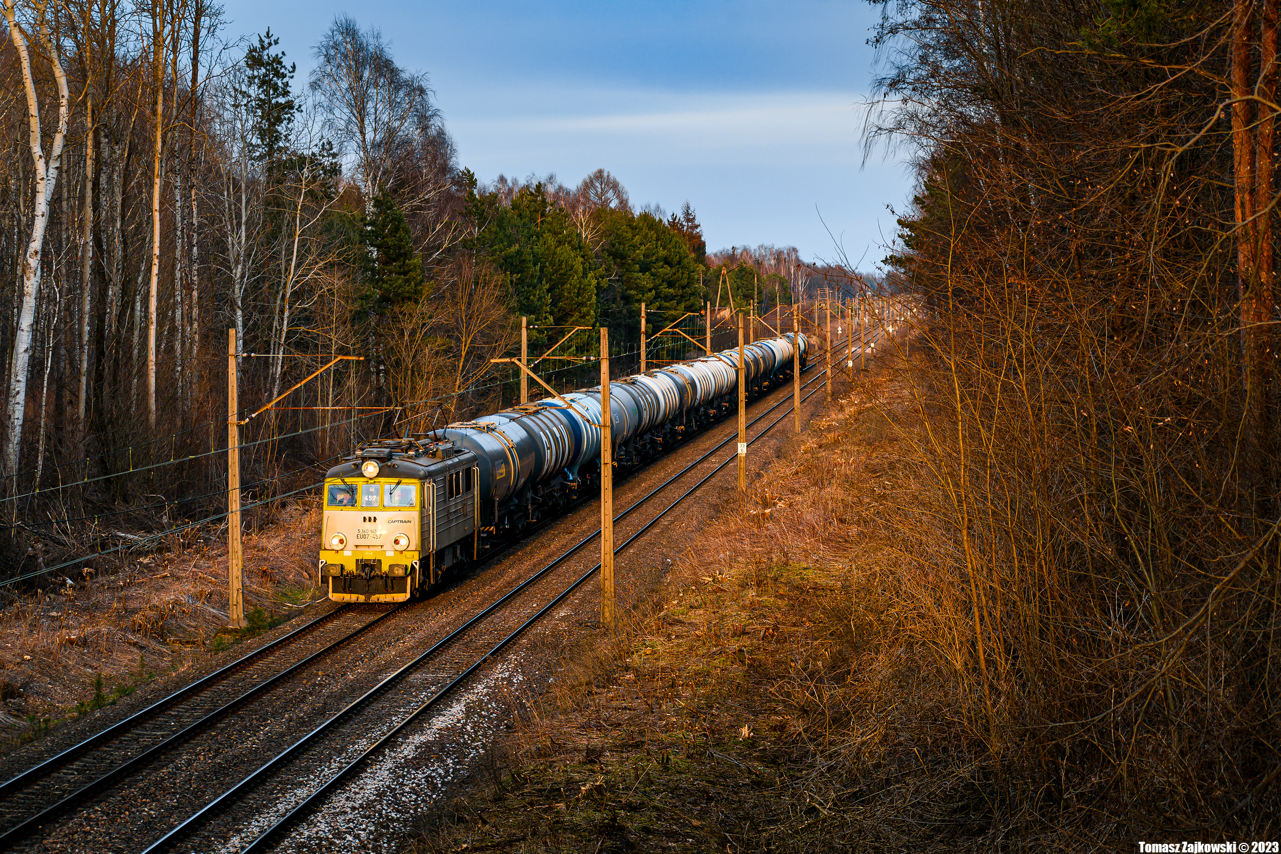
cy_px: 427
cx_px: 640
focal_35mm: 105
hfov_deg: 19.5
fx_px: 3736
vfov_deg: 13.0
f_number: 4.5
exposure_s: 1/320
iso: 640
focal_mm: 70
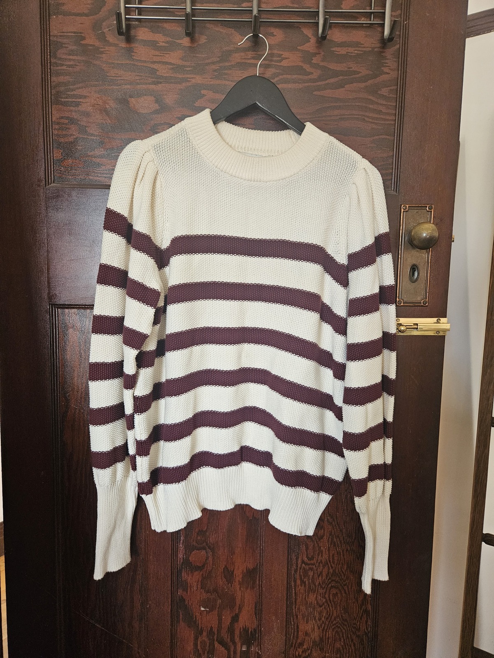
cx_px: 247
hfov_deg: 58.9
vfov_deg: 73.9
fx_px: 438
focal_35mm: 23
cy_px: 329
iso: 500
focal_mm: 5.4
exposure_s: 1/100
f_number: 1.8
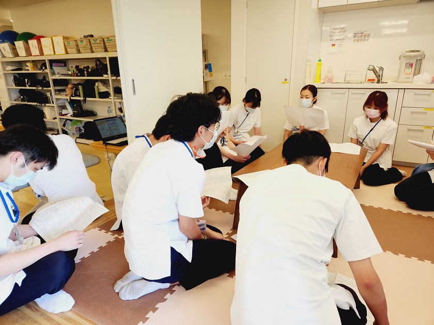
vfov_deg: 58.9
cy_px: 162
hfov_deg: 73.9
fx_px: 288
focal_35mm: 23
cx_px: 217
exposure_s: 1/180
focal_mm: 5.4
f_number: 1.8
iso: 80
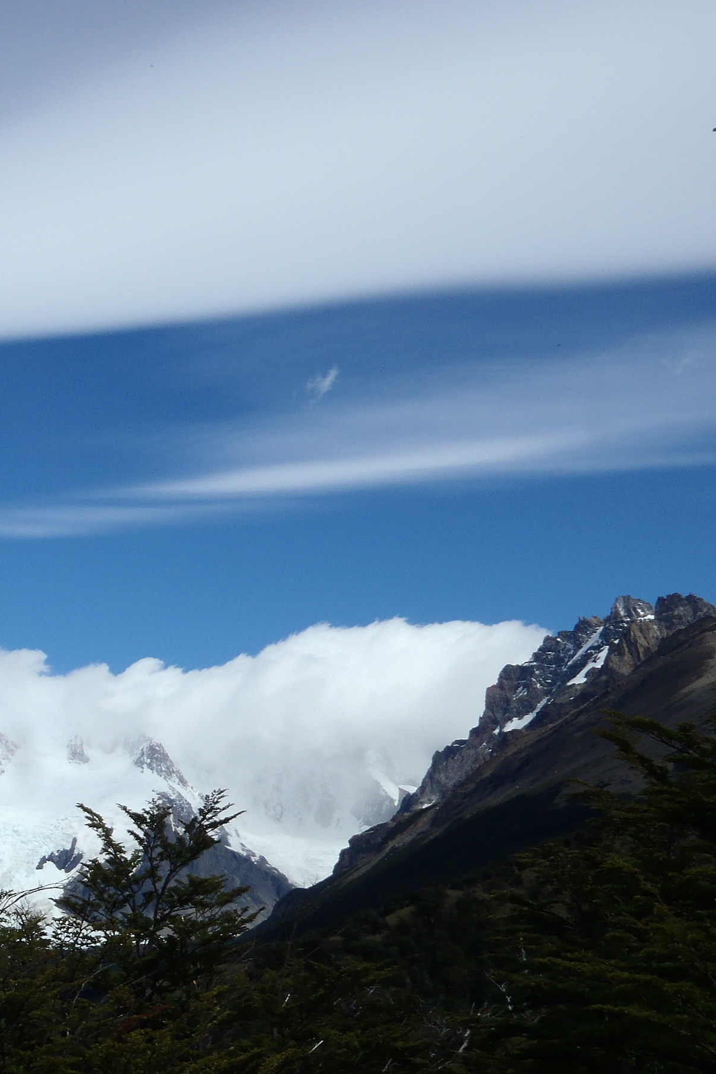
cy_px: 537
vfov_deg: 39.6
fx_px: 1492
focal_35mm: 50
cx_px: 36
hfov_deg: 25.9
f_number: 6.3
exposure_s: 1/400
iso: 64
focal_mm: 6.53
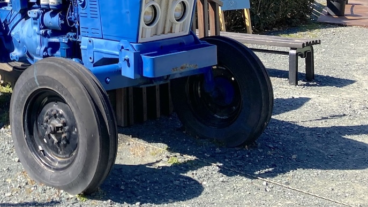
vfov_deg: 15.9
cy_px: -81
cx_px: 31
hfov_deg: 28.5
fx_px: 693
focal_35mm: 71
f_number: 1.8
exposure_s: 1/1297
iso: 20
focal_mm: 3.99
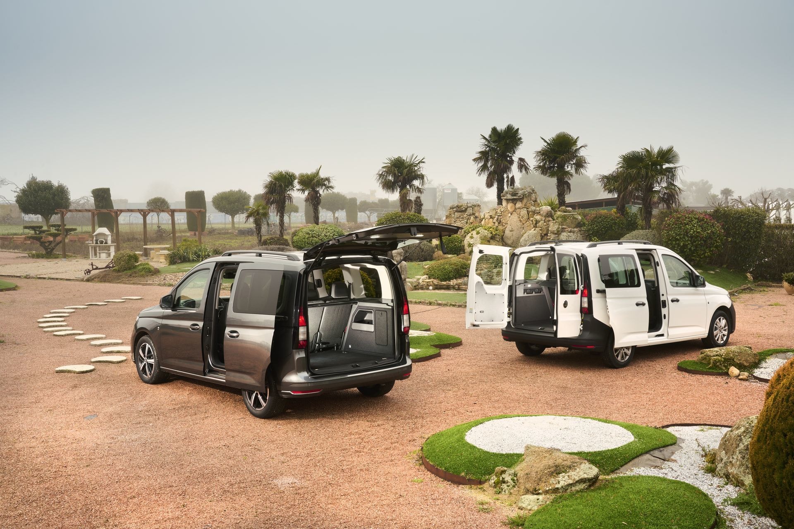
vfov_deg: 35.0
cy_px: 264
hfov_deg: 50.7
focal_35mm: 38
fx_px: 838
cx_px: 397
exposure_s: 1/30
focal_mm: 38
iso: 160
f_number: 11
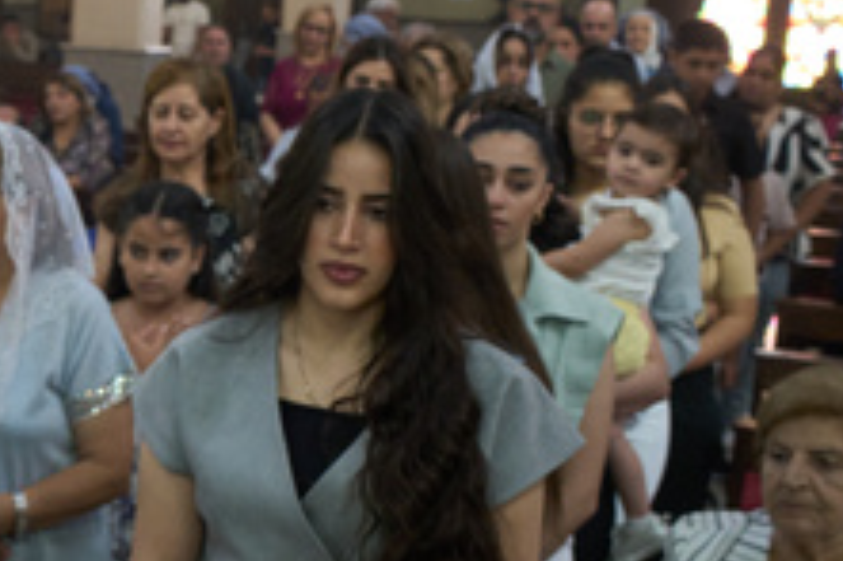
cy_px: 269
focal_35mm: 81
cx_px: -103
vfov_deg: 16.8
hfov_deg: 23.4
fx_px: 1895
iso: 3200
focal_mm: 35
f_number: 6.3
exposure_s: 1/160
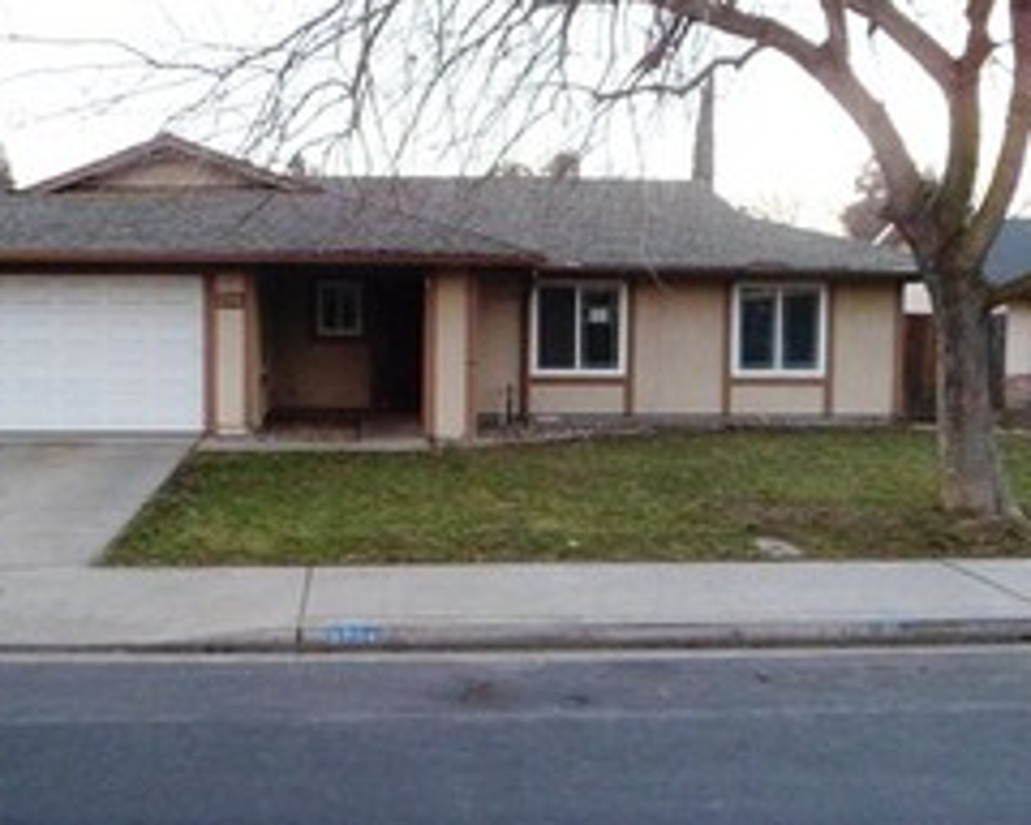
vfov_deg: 39.2
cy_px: 417
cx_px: 404
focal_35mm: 38
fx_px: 1160
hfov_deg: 47.6
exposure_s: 1/45
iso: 400
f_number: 3.3
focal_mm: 4.9
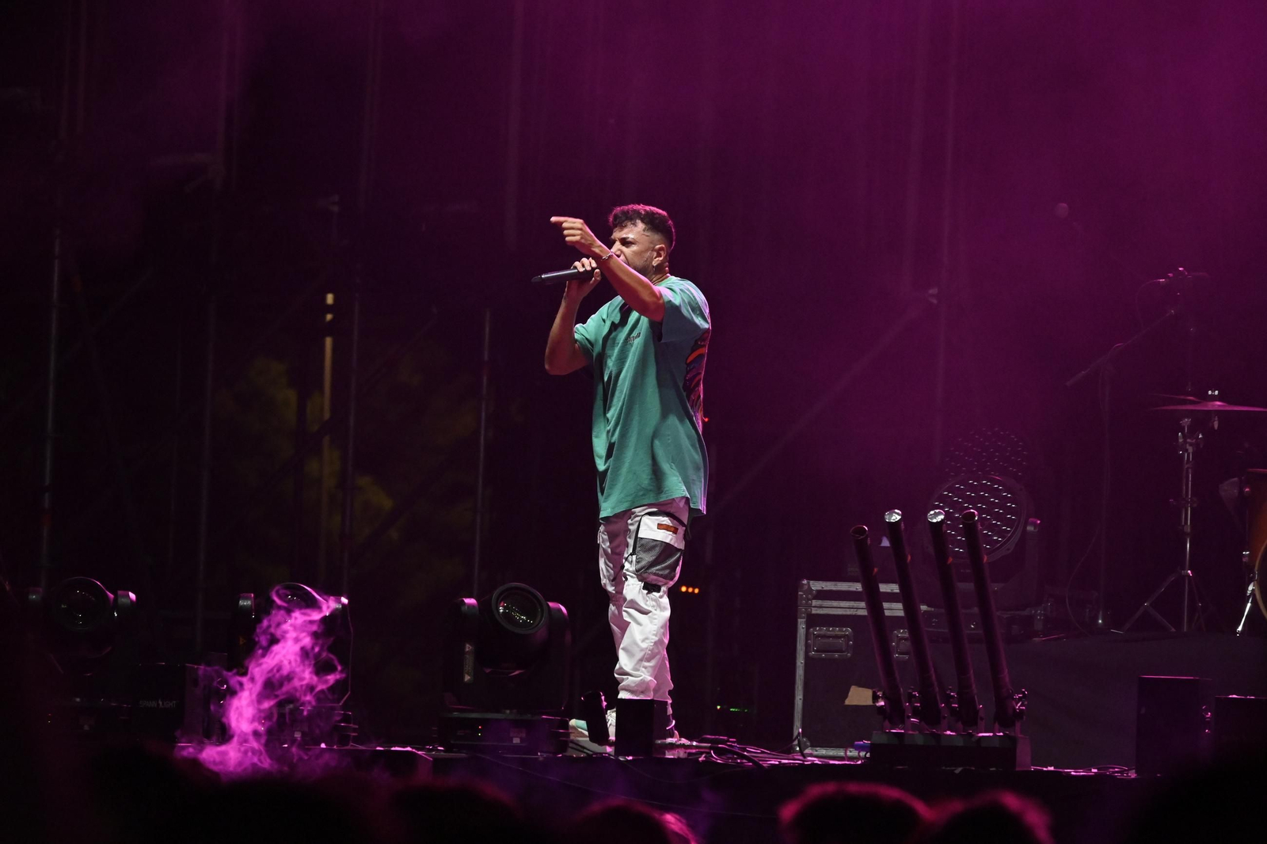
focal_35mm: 270
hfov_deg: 7.6
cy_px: 422
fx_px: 9500
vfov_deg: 5.1
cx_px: 634
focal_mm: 180
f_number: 6.3
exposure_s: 1/200
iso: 5000
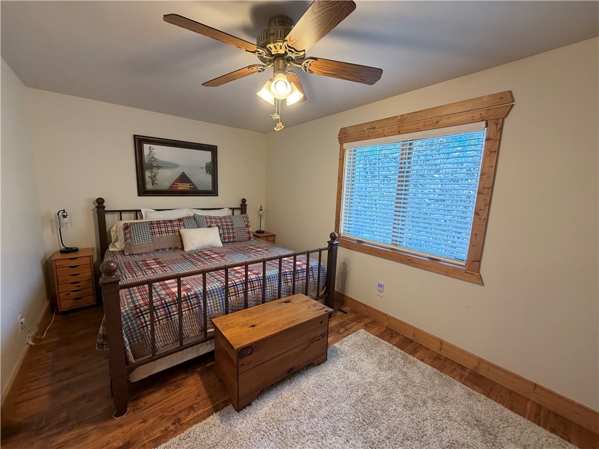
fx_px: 242
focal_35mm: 14
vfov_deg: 85.7
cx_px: 300
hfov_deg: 102.1
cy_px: 224
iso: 250
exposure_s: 1/60
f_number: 2.2
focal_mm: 2.22
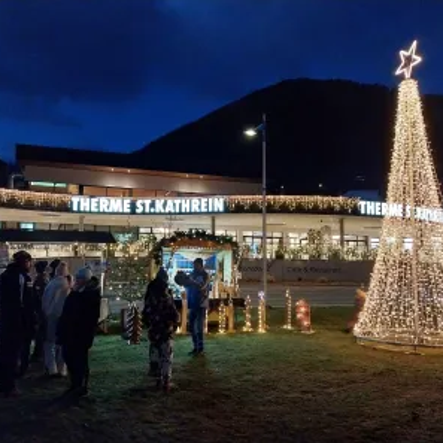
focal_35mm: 31
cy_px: 222
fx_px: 449
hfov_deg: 52.5
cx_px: 210
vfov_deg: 52.5
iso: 500
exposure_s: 1/25
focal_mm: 4
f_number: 1.8
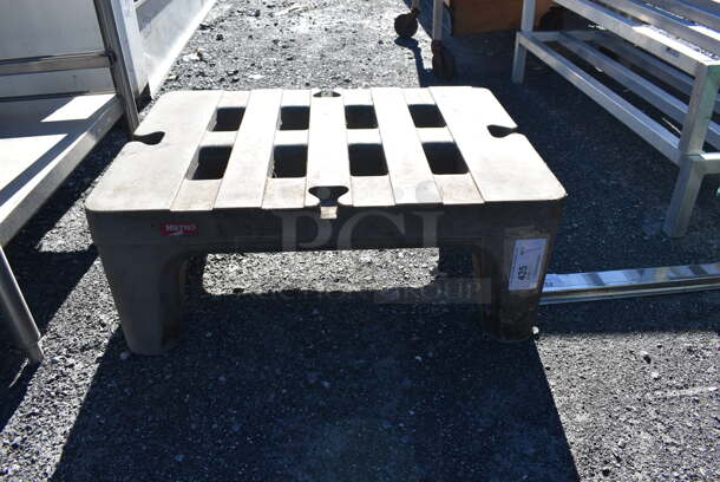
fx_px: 541
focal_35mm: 27
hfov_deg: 67.3
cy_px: 241
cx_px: 360
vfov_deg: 48.0
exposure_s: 1/250
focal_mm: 18
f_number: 8
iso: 180
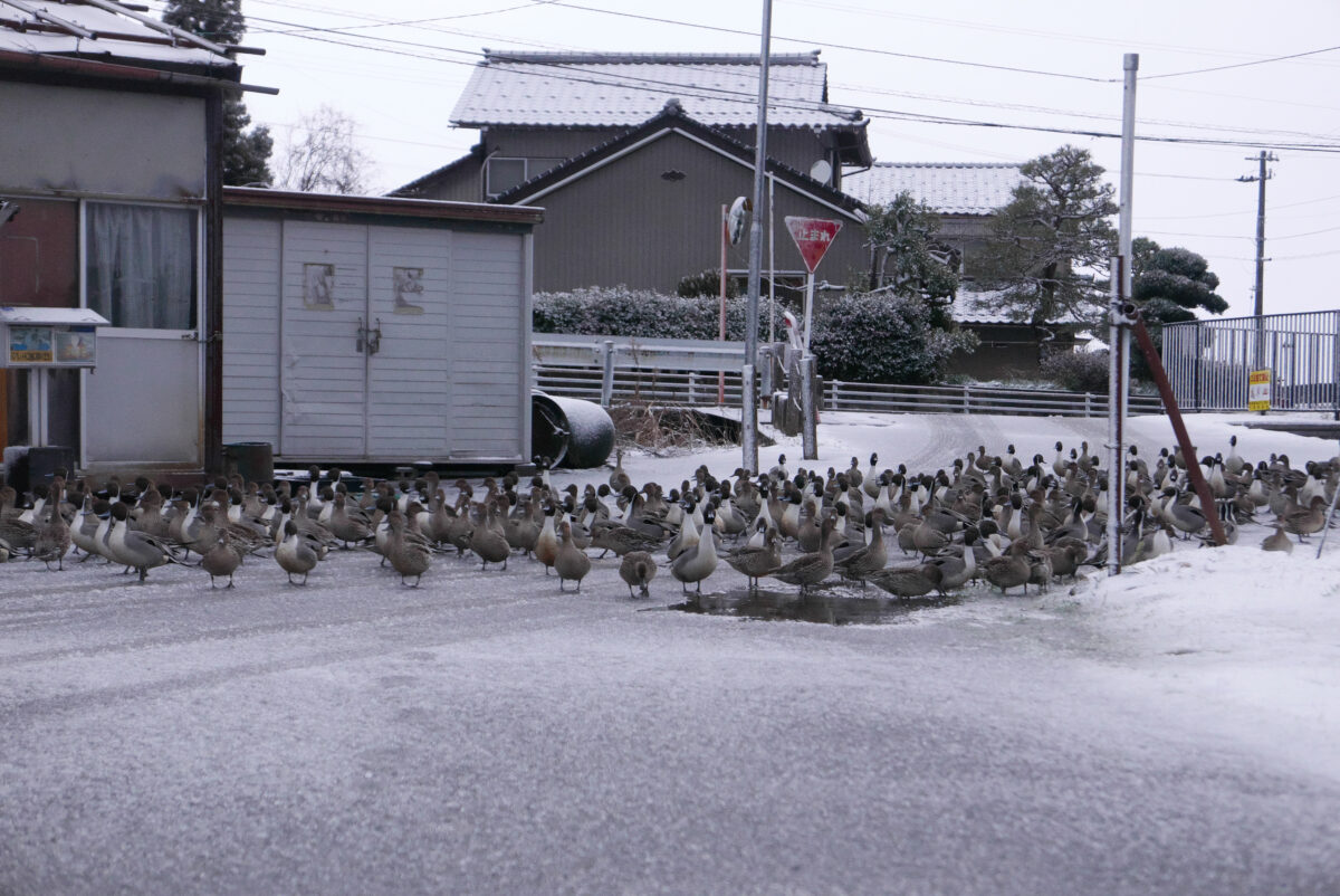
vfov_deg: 18.2
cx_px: 670
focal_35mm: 75
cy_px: 448
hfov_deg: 27.0
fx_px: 2794
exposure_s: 1/125
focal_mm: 34
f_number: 2.8
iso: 1250
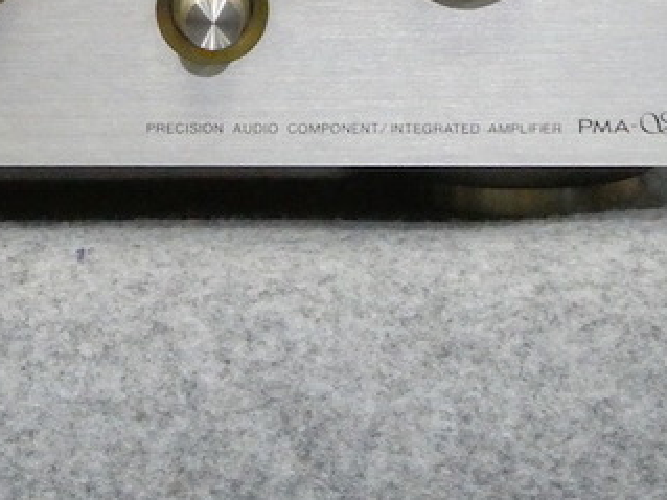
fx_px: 8302
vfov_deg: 3.4
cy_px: -107
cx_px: -178
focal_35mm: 431
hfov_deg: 4.6
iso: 1600
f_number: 5.4
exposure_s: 1/50
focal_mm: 25.6
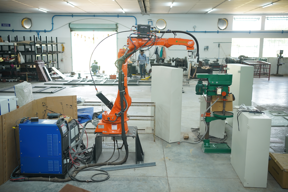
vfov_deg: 37.9
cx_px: 144
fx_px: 280
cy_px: 96
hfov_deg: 54.4
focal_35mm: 35
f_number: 2.8
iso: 640
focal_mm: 35
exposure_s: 1/125
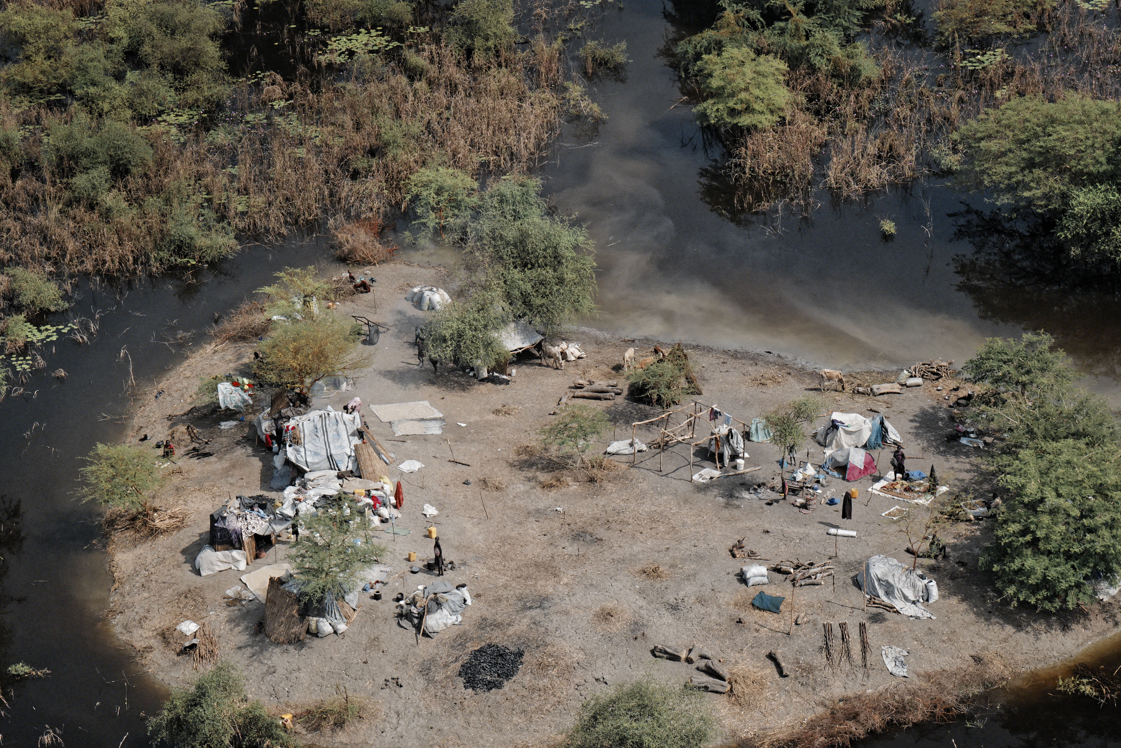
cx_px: 556
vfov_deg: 10.6
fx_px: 4049
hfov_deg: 15.8
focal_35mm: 130
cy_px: 460
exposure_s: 1/3200
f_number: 9
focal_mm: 90
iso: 1600
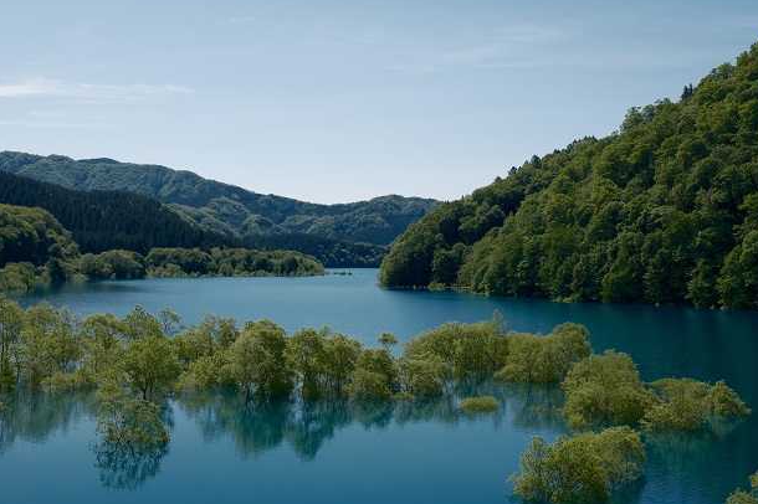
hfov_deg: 45.5
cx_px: 374
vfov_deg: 31.2
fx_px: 905
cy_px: 250
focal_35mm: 43
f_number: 5.6
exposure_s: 1/500
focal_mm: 27.4
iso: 125
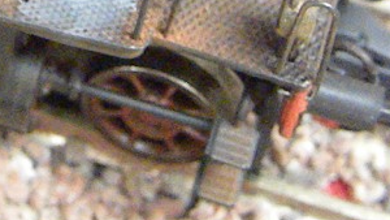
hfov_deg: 7.9
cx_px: -13
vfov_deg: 4.4
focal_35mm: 273
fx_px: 2824
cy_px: -144
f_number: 4
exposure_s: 1/270
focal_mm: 16.9
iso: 3767
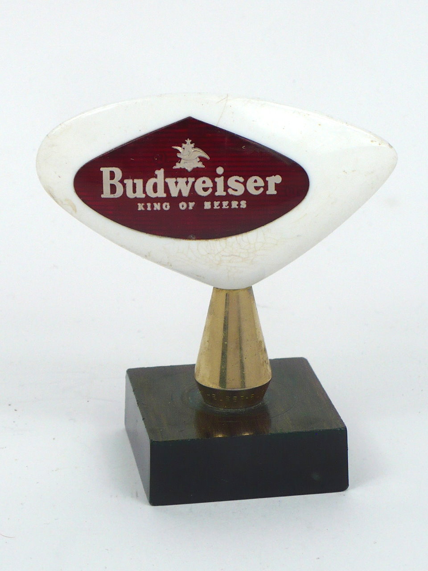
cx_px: 214
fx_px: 1912
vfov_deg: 17.0
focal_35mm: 116
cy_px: 286
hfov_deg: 12.8
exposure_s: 1/500
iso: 100
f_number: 3.3
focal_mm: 12.9
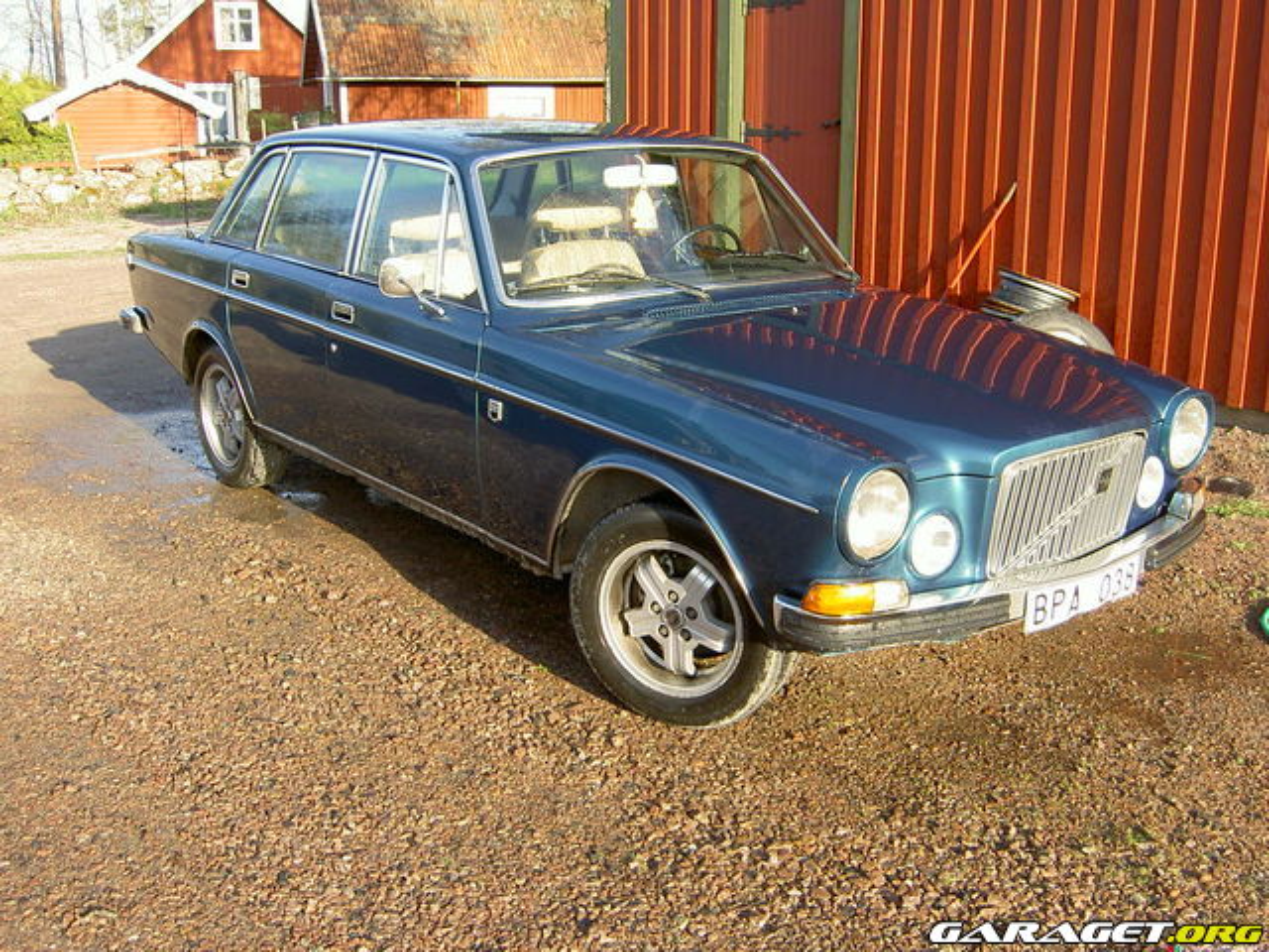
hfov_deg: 49.0
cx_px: 634
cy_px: 476
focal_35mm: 38
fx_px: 1393
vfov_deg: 37.7
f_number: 3
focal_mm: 6.3
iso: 50
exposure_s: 1/200
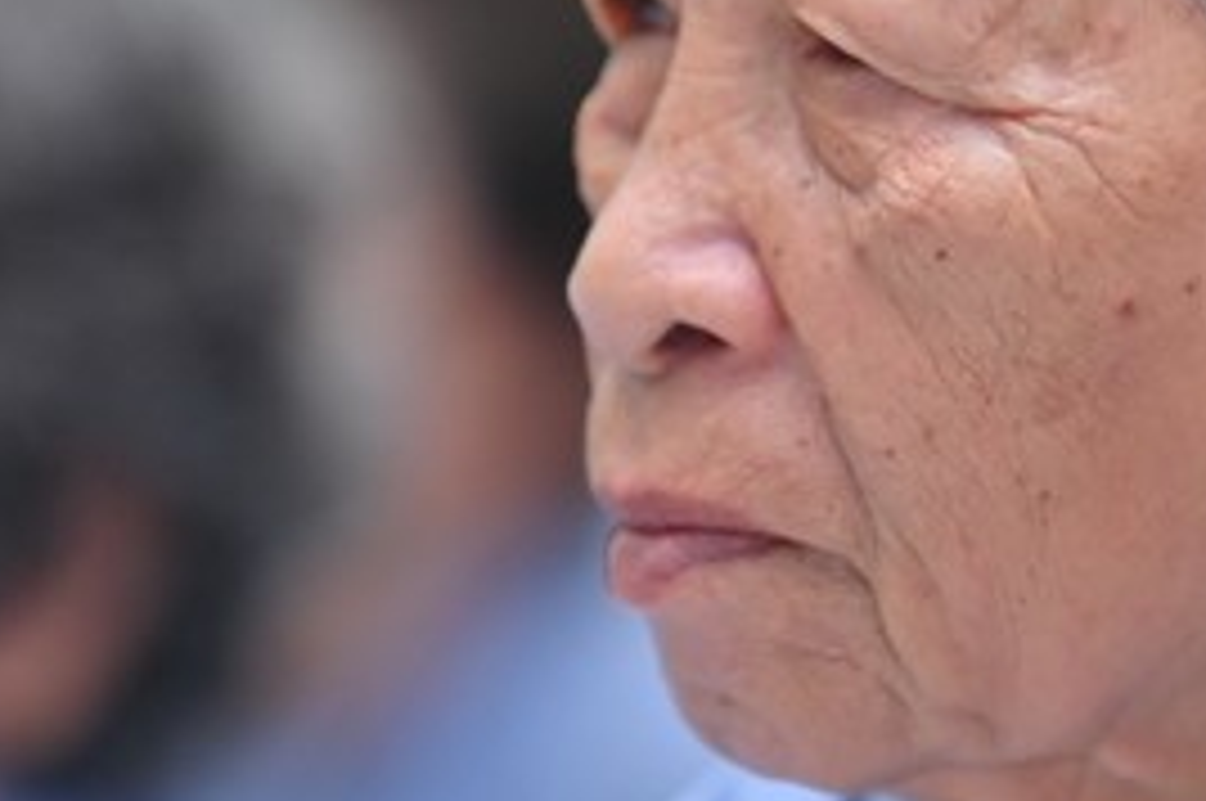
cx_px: 724
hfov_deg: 5.0
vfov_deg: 3.3
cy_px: 205
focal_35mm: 413
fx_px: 13819
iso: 800
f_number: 2.8
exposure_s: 1/200
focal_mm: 170
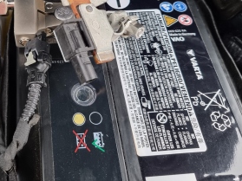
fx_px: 300
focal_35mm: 43
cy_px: 20
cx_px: 54
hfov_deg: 42.2
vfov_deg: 32.0
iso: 250
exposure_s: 1/50
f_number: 1.8
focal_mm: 6.7
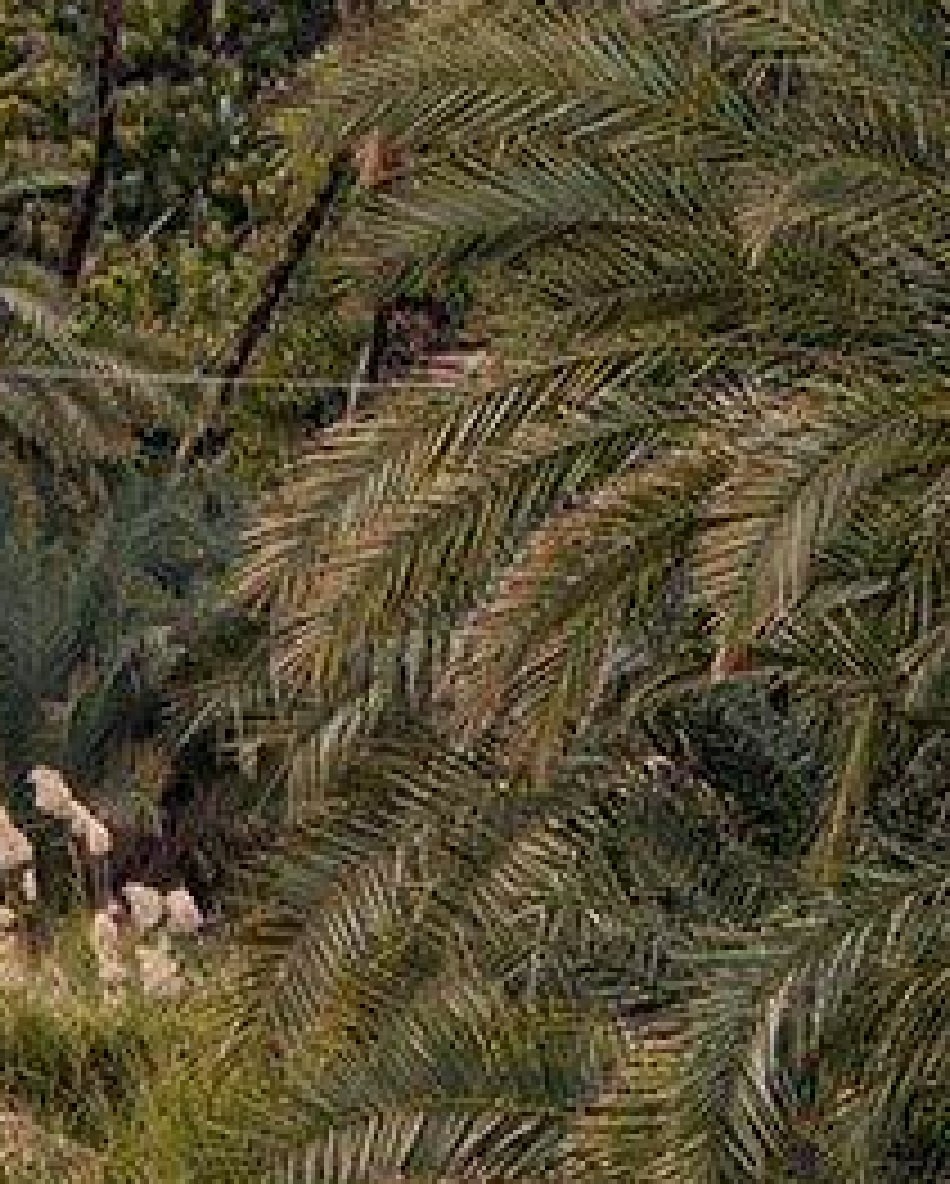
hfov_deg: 2.3
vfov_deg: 2.9
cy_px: 2710
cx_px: 1886
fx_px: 23507
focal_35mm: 670
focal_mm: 58
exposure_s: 1/250
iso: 100
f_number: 8
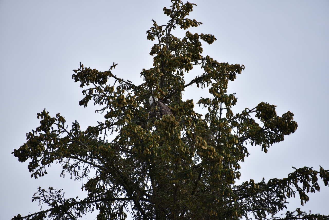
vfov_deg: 4.6
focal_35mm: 300
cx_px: 164
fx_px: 2742
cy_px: 110
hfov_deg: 6.9
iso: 125
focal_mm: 300
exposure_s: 1/640
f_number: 5.6
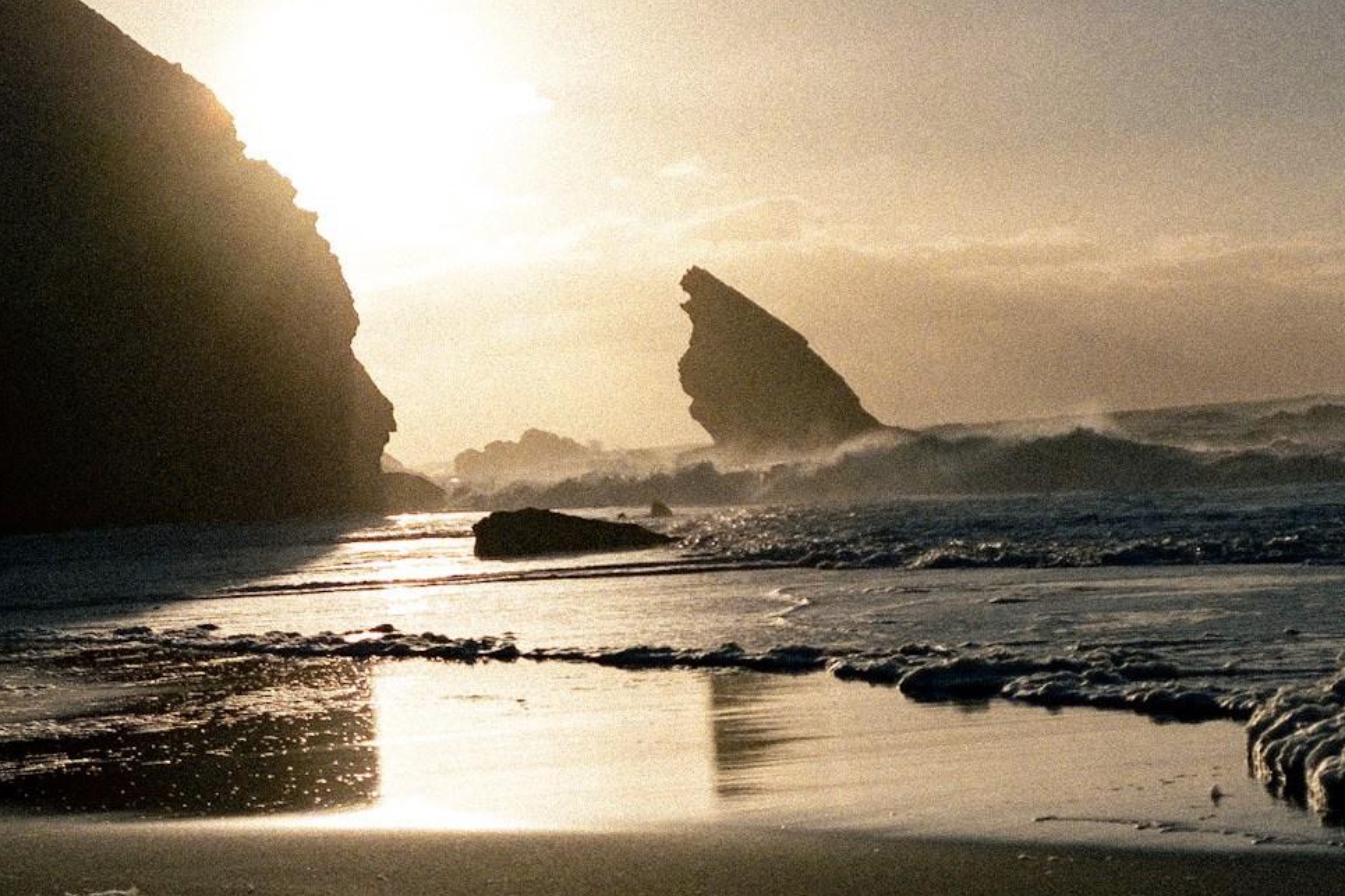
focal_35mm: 87
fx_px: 3250
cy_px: 522
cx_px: 716
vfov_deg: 15.7
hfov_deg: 23.4
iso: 200
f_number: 2.8
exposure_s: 1/20000
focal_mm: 27
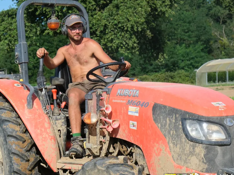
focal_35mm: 110
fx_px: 743
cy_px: 90
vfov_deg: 13.5
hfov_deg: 17.9
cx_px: 96
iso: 320
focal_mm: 55
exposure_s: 1/640
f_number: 8
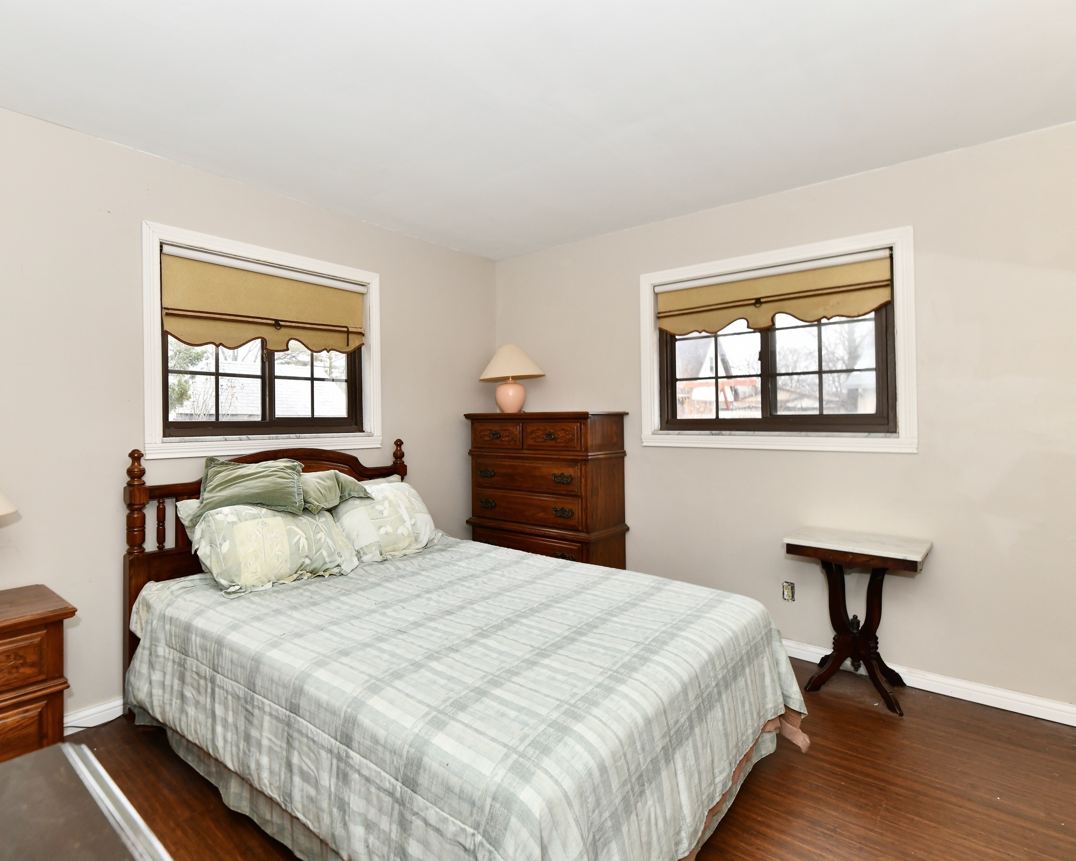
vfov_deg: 76.9
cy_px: 454
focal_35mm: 17
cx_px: 414
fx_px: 541
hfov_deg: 88.1
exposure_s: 1/60
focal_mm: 14
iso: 640
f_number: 6.3
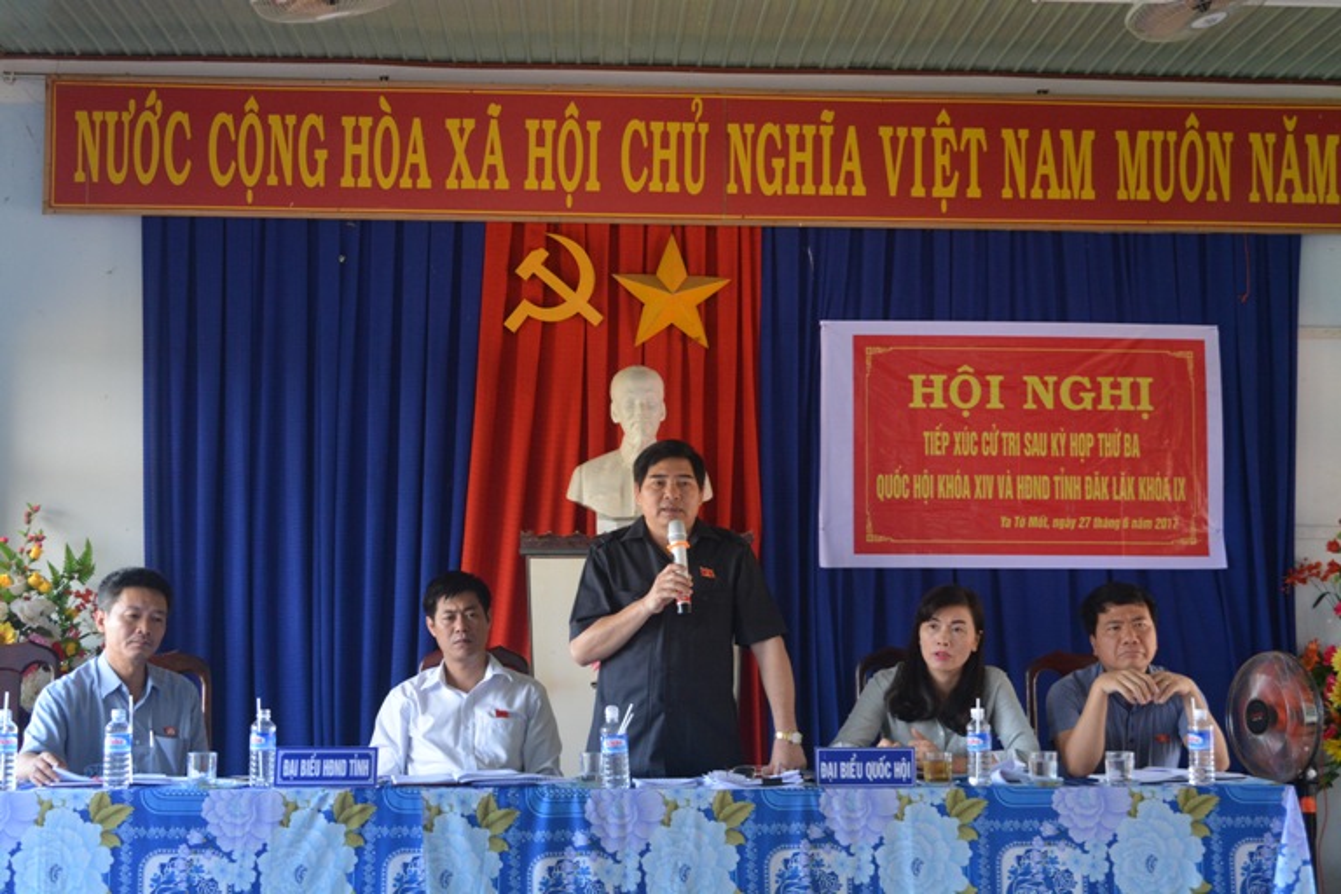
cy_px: 447
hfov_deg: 36.9
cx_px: 670
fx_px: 2011
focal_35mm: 54
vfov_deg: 25.1
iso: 1600
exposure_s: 1/125
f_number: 5.6
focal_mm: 36
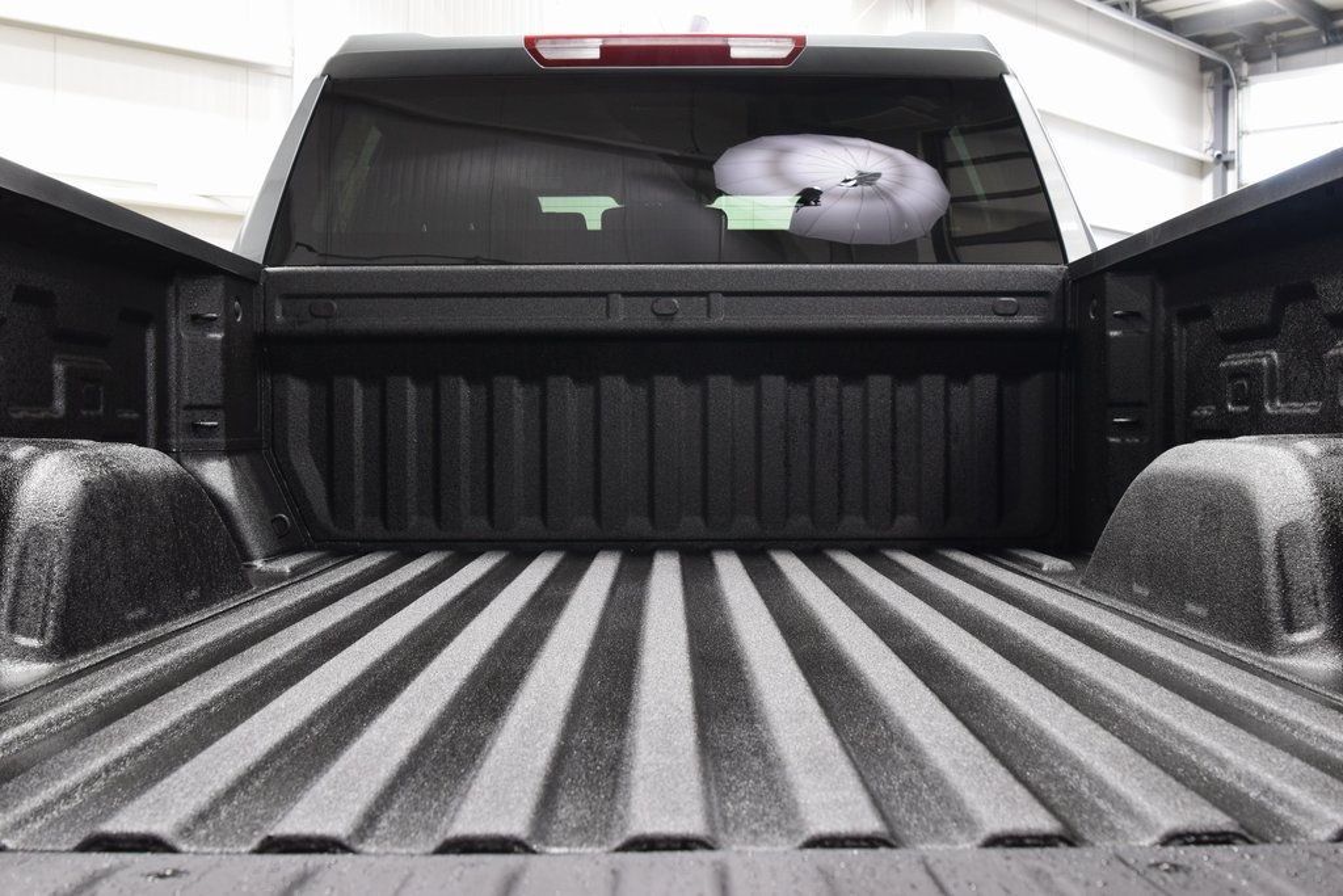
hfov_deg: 53.1
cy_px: 448
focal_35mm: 36
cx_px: 672
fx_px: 1343
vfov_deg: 36.9
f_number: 6.3
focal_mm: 24
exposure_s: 1/15
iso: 1250
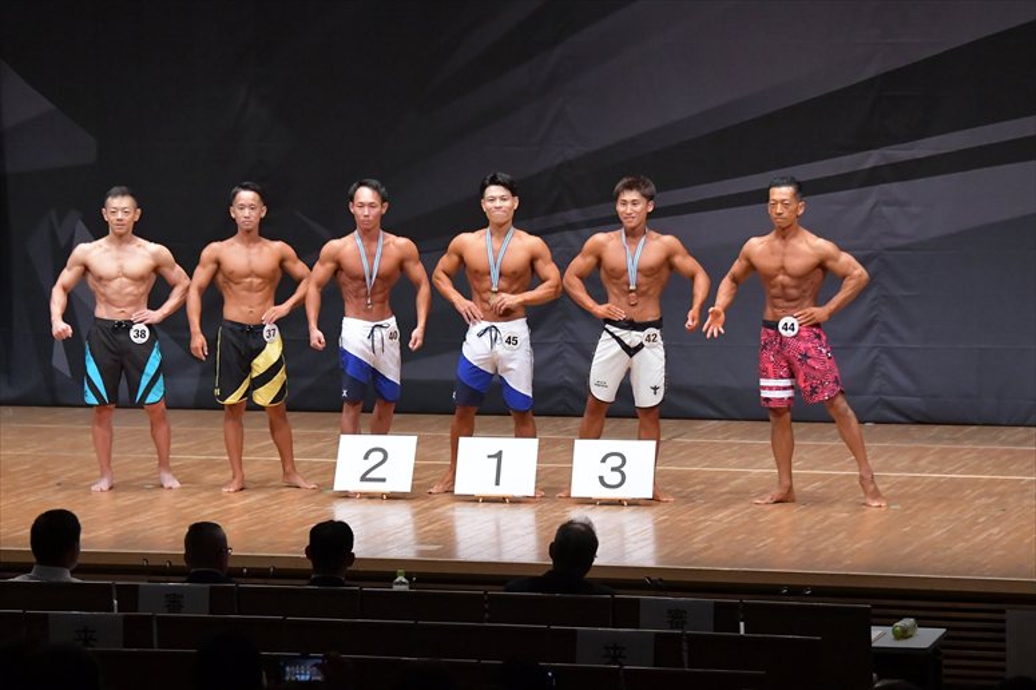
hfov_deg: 13.7
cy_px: 345
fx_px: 4315
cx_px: 518
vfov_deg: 9.1
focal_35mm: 150
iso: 6400
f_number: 5.6
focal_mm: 100
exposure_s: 1/400
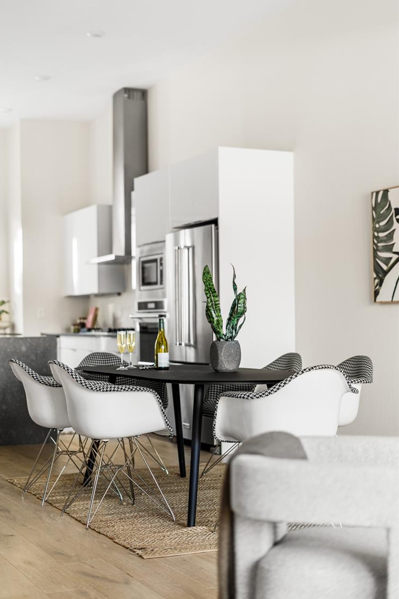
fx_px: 897
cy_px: 309
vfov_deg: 36.9
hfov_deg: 25.1
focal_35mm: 54
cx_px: 184
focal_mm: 50
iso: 160
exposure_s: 1/10
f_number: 1.8
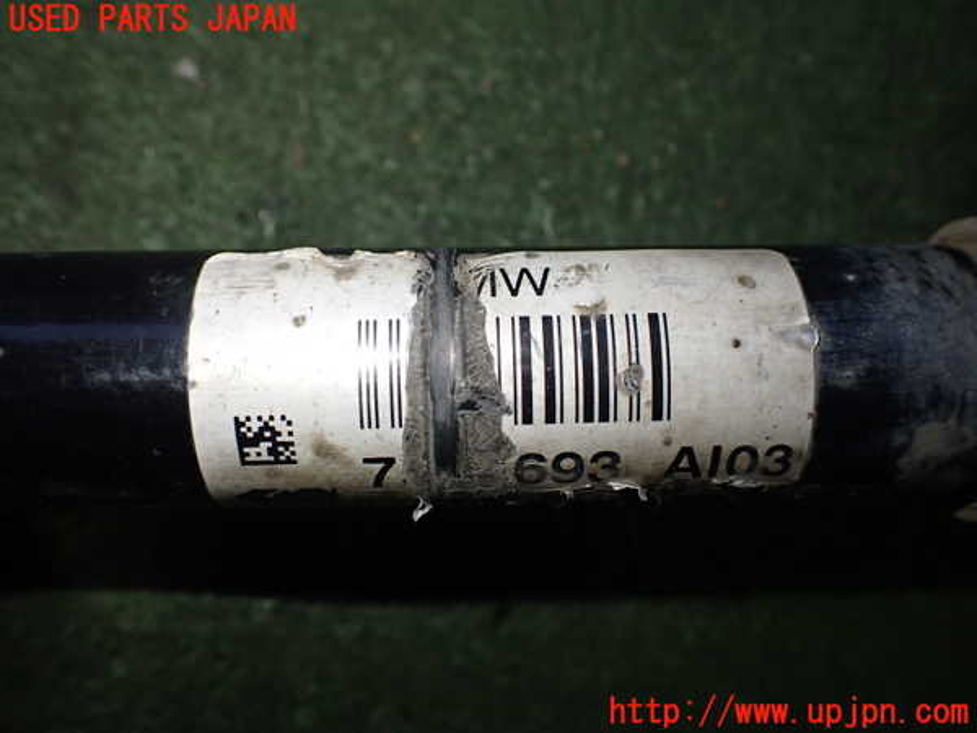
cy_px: 366
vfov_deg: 46.8
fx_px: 847
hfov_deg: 60.0
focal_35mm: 30
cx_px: 488
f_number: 2.3
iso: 250
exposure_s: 1/125
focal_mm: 5.4
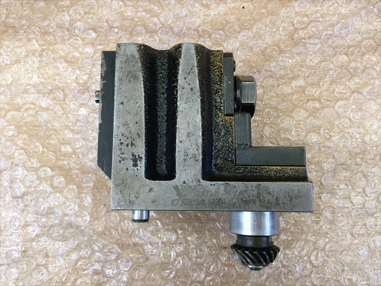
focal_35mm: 29
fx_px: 319
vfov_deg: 48.2
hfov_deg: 61.7
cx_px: 190
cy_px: 143
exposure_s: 1/30
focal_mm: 4.15
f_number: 2.2
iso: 50
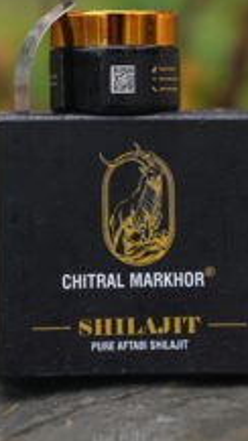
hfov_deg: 6.6
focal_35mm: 185
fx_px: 2164
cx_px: 102
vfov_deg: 11.6
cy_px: 41
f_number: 2.5
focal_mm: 85
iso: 200
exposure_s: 1/250
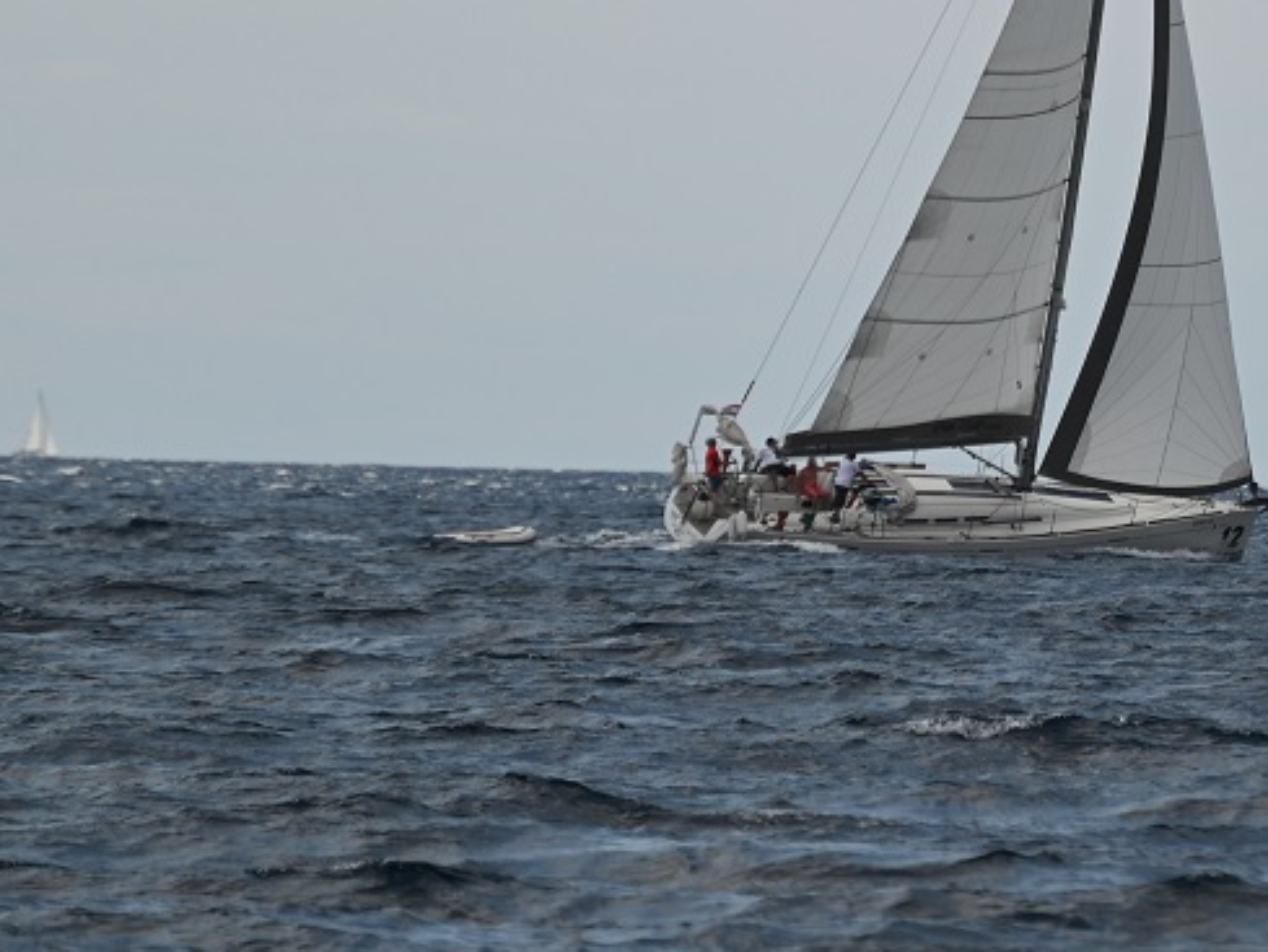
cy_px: 134
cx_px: 1175
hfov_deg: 2.6
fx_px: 28102
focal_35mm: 767
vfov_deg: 1.9
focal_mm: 300
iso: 100
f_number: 5.6
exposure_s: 1/1000
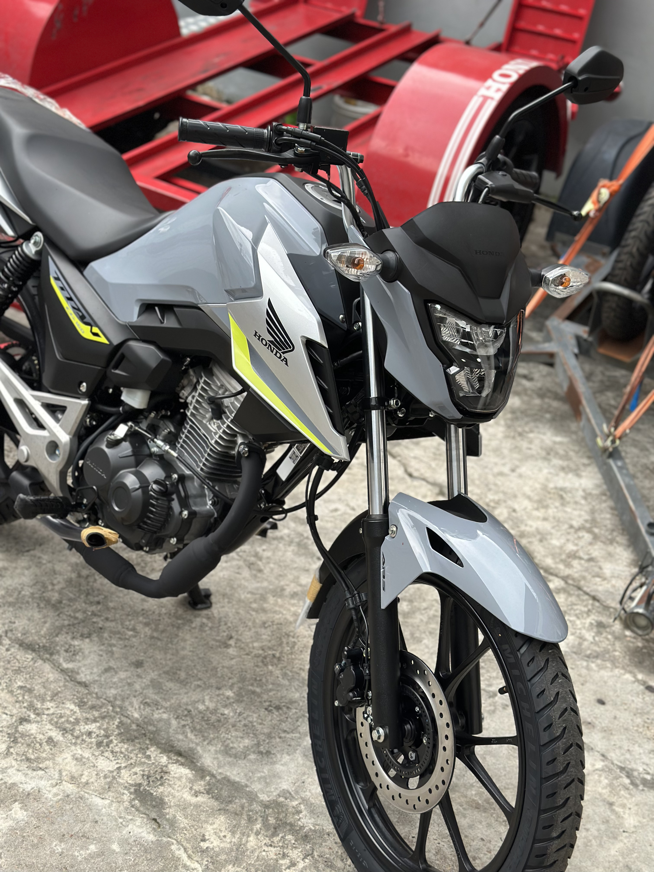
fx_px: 1209
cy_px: 436
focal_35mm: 48
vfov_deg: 39.7
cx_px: 327
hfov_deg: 30.3
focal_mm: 6.86
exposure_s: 1/165
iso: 125
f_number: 1.78
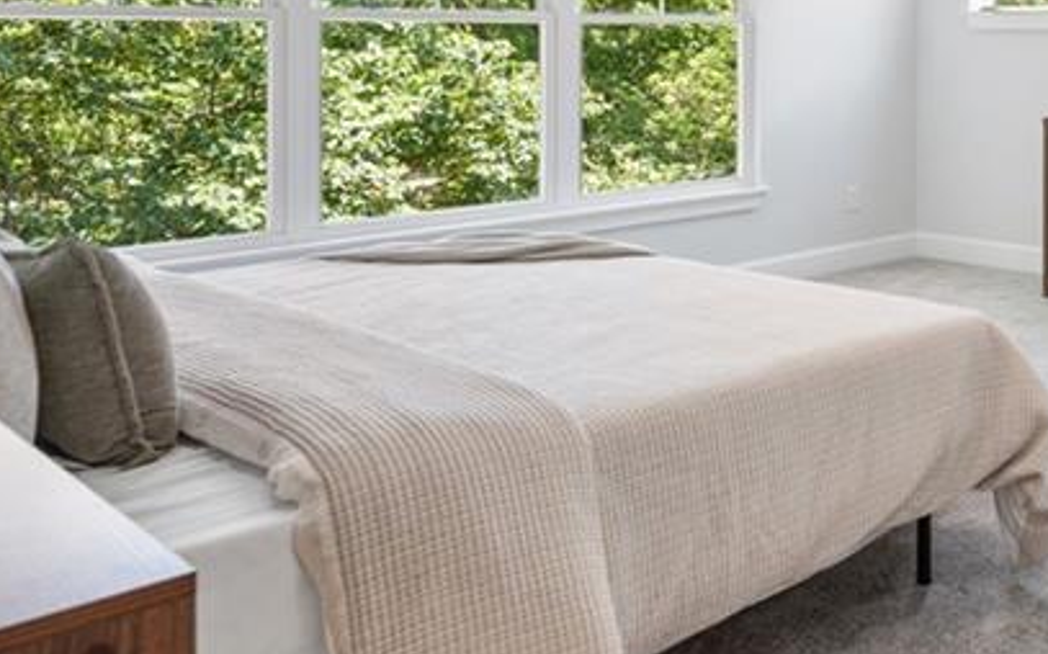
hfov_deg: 37.2
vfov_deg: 30.0
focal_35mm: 41
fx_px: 1171
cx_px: 1246
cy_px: 72
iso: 200
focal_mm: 16
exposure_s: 1/30
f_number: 7.1
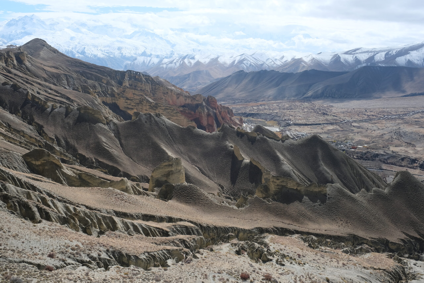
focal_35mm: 29
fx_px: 342
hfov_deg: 63.7
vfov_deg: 45.0
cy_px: 142
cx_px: 212
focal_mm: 19.6
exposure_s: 1/400
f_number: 8
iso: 320
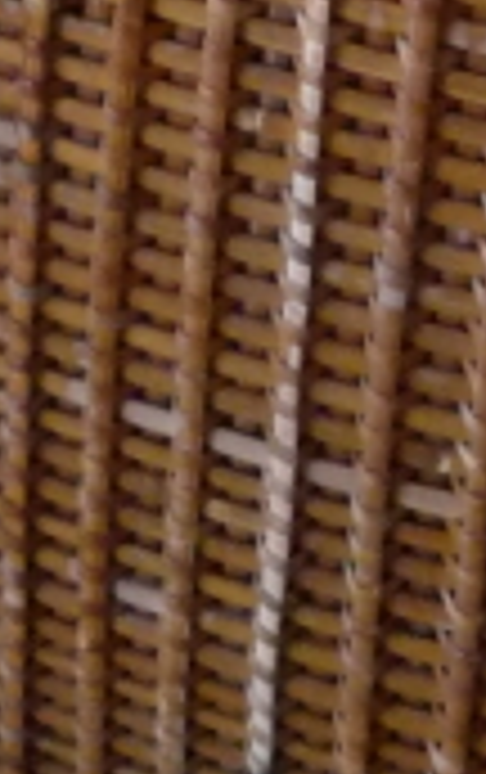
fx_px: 3253
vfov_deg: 11.6
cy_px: -958
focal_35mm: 154
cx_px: -436
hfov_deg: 8.2
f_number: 2.8
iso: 400
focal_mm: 4.4
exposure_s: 1/25
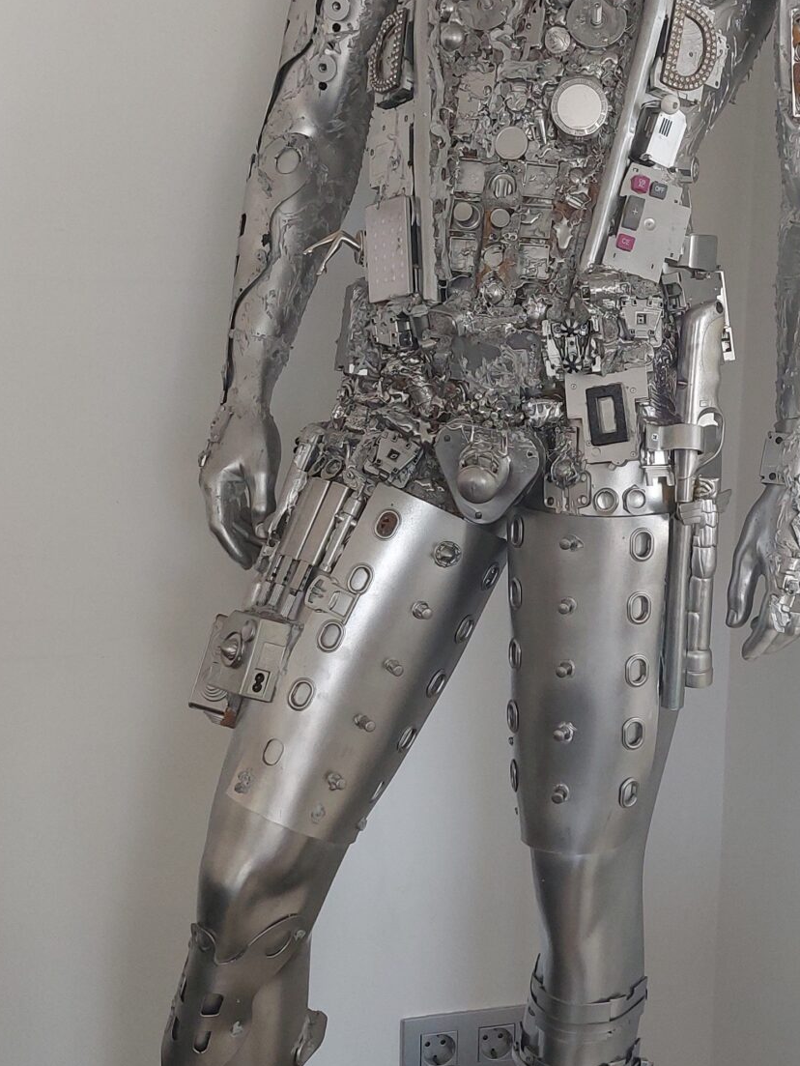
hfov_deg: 25.2
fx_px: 1786
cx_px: 499
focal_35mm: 58
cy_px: 520
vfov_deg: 33.2
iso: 125
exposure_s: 1/100
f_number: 1.8
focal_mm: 5.23
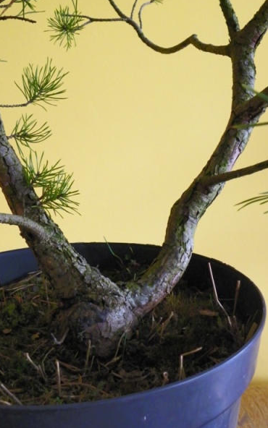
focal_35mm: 47
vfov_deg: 42.6
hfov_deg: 27.3
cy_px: 211
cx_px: 97
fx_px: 549
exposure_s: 1/30
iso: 320
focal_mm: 7.3
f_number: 3.2
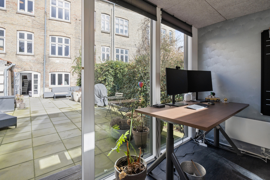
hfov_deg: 93.3
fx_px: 127
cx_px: 135
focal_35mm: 17
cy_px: 90
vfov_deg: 70.4
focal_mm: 17
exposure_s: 1/125
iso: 125
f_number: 10
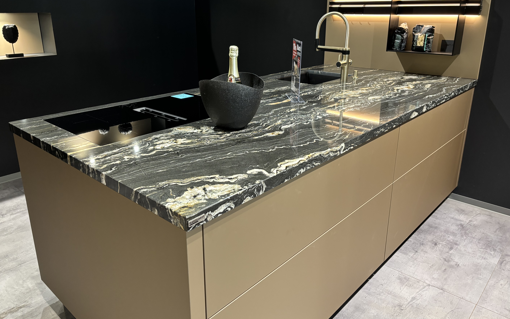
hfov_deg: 66.5
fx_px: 389
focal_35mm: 28
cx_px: 253
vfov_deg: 44.4
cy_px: 132
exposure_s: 1/50
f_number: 1.6
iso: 250
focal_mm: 5.96
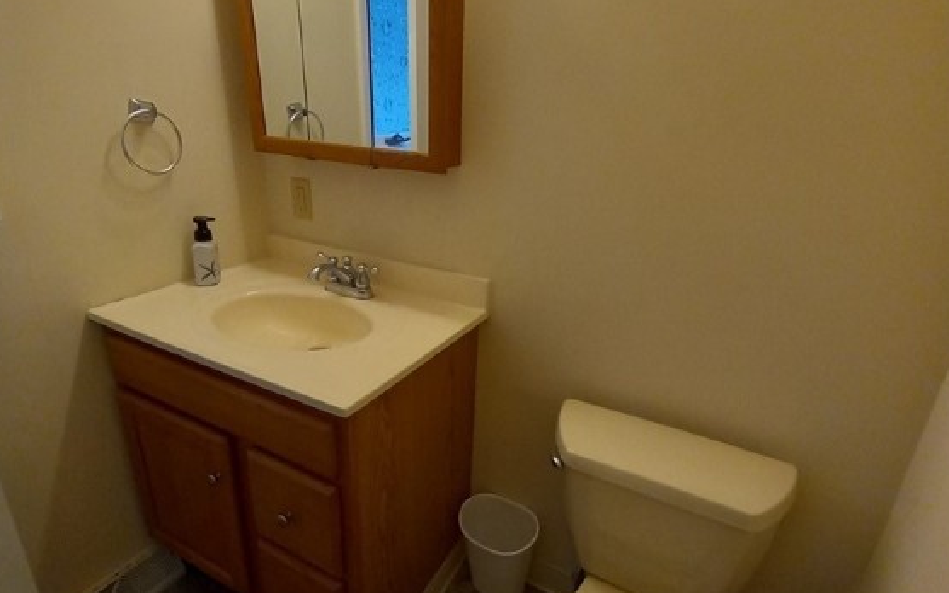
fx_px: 491
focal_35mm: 19
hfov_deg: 88.0
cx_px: 479
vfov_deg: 62.2
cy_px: 285
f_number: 2.2
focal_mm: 1.13
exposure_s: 1/60
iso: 100
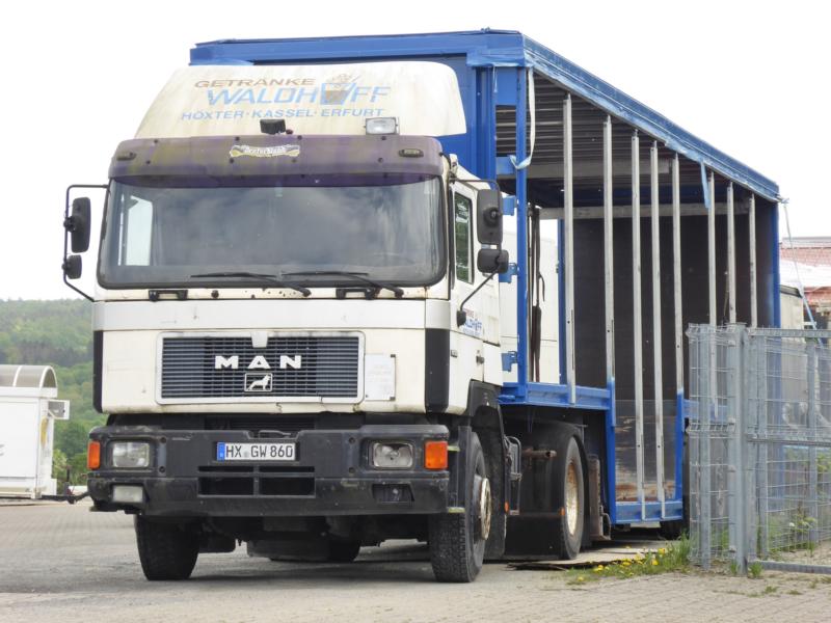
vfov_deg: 9.9
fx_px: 3601
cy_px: 312
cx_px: 416
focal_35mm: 150
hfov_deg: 13.2
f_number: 5.3
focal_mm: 24.2
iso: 160
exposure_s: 1/160
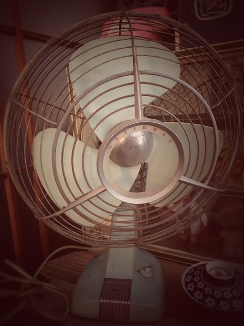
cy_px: 163
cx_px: 122
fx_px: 273
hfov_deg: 48.2
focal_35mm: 29
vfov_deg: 61.7
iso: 100
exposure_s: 1/4
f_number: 2.2
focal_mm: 4.15
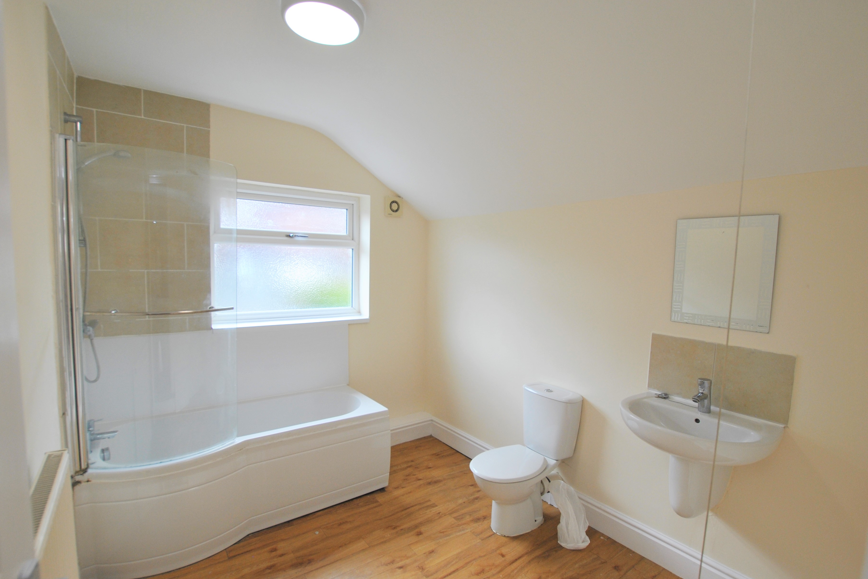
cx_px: 418
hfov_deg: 96.7
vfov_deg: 73.7
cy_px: 298
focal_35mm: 16
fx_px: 386
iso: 200
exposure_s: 1/100
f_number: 5
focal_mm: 10
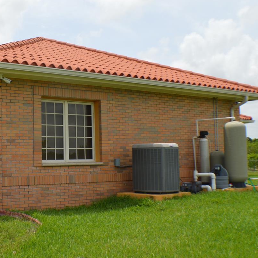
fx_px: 599
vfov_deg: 24.3
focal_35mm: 71
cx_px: 18
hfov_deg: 23.6
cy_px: 106
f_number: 10
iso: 100
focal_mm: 28
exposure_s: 1/200
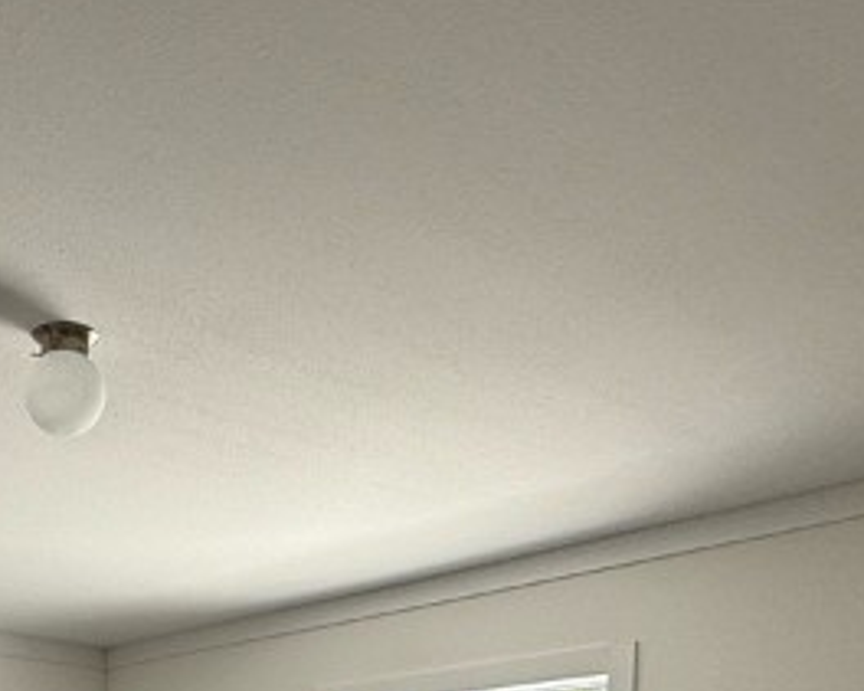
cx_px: 144
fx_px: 1355
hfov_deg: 34.1
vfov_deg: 24.2
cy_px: 950
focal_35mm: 53
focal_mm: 2.22
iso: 50
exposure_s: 1/99
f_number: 2.2
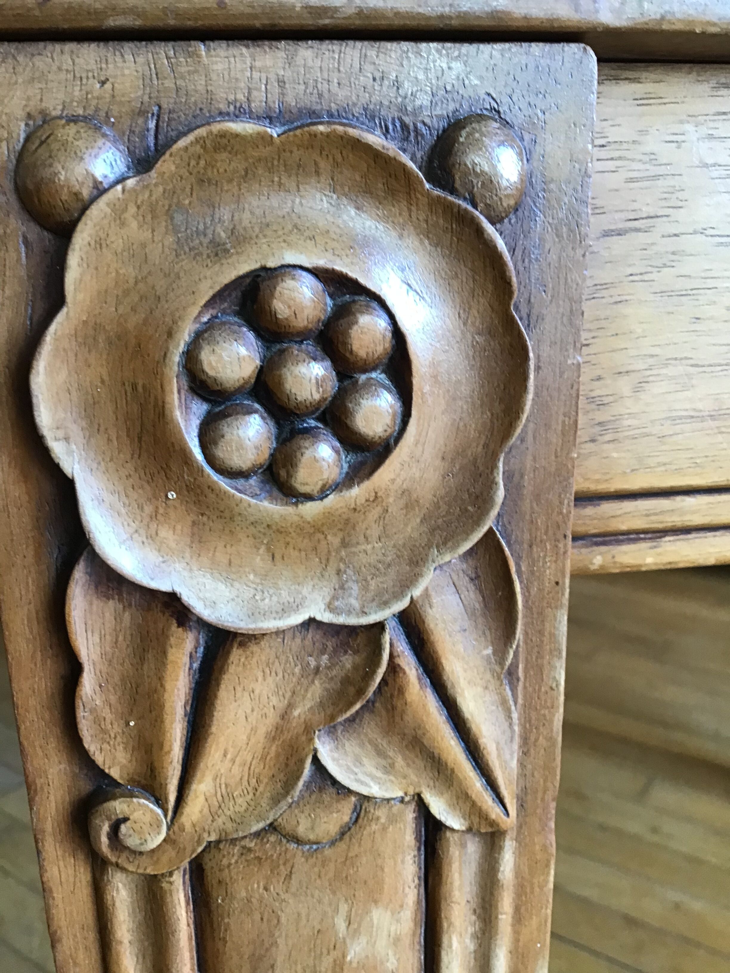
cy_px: 486
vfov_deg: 58.4
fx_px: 872
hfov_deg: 45.4
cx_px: 365
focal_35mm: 31
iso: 100
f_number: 2.4
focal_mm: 3.3
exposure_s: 1/33
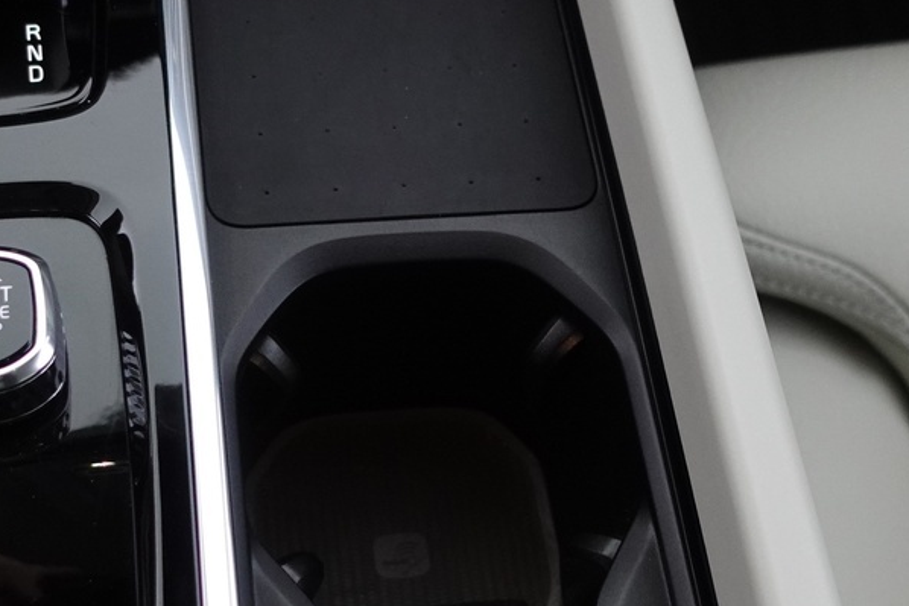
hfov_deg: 30.8
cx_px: 347
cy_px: 299
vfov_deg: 20.9
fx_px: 1642
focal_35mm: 65
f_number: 1.8
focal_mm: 9.4
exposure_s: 1/30
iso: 800
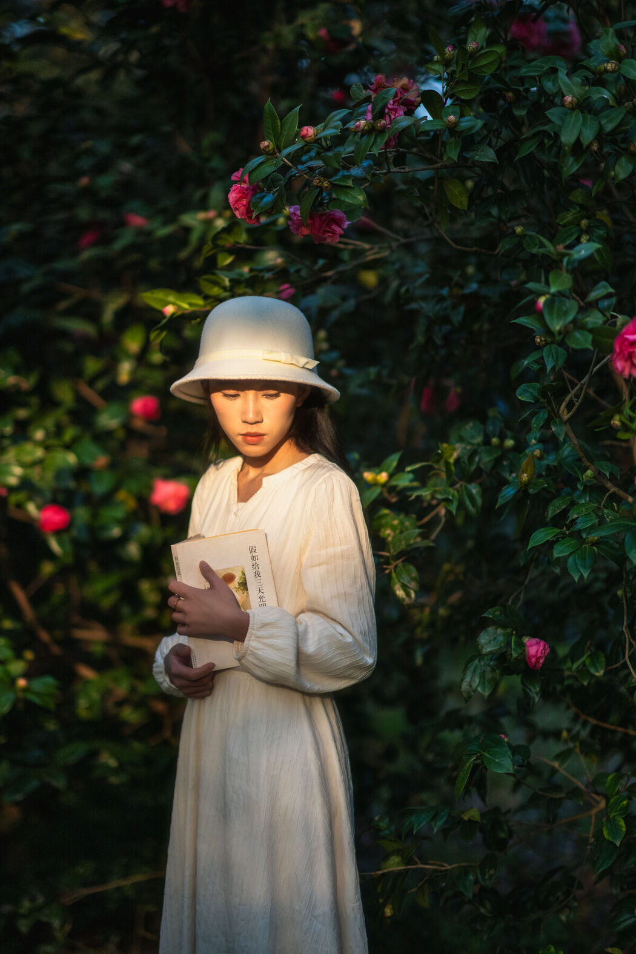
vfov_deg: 23.9
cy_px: 477
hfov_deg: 16.1
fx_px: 2252
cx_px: 318
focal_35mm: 85
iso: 640
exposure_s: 1/8000
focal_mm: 85
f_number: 1.4
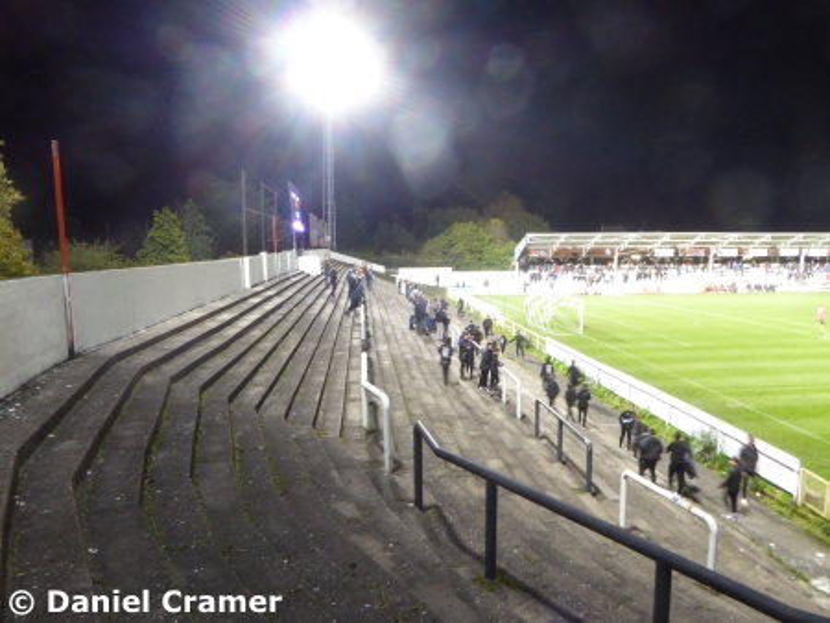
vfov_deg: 56.9
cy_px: 312
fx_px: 576
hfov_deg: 71.6
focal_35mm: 24
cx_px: 415
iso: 400
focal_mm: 4.3
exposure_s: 1/6
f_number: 5
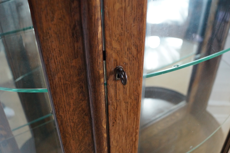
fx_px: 230
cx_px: 115
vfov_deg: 36.8
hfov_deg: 53.2
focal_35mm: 36
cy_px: 76
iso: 2500
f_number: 4
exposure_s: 1/160
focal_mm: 24
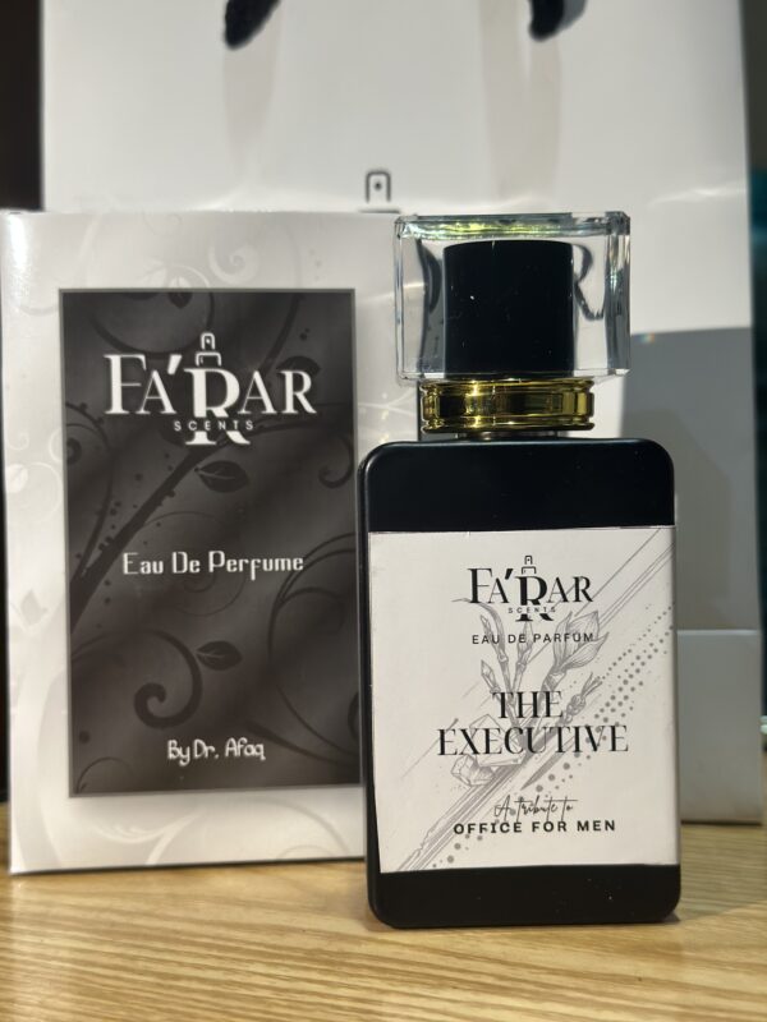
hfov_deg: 30.3
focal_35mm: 48
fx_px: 1418
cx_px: 384
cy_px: 511
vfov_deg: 39.7
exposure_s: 1/50
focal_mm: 6.86
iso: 200
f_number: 1.78
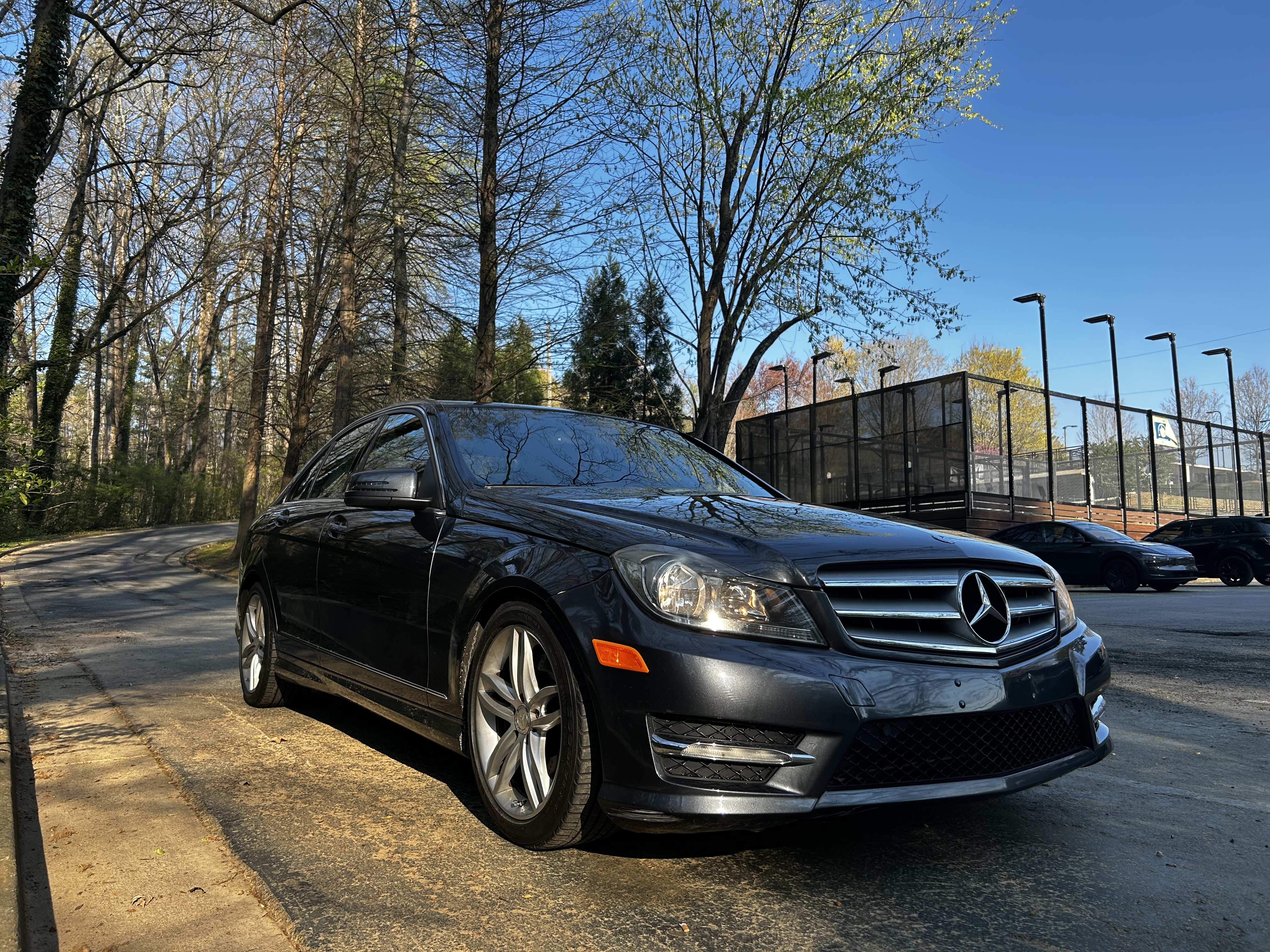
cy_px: 476
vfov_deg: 53.1
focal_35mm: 26
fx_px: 954
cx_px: 635
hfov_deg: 67.3
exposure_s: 1/932
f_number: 1.5
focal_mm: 5.7
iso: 50
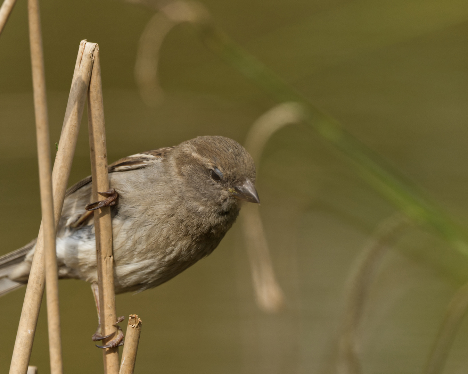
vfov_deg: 1.5
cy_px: 187
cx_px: 208
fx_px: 14083
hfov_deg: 1.9
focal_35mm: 1017
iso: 640
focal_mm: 600
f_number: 6.3
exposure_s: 1/1250
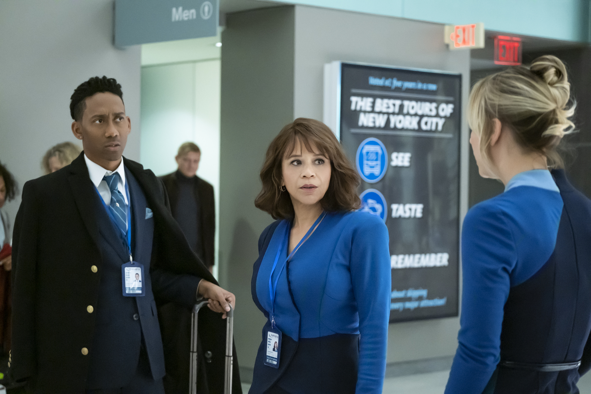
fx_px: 1231
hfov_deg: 27.0
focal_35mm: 75
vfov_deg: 18.2
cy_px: 197
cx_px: 296
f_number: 2.8
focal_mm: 50
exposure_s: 1/250
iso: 8000
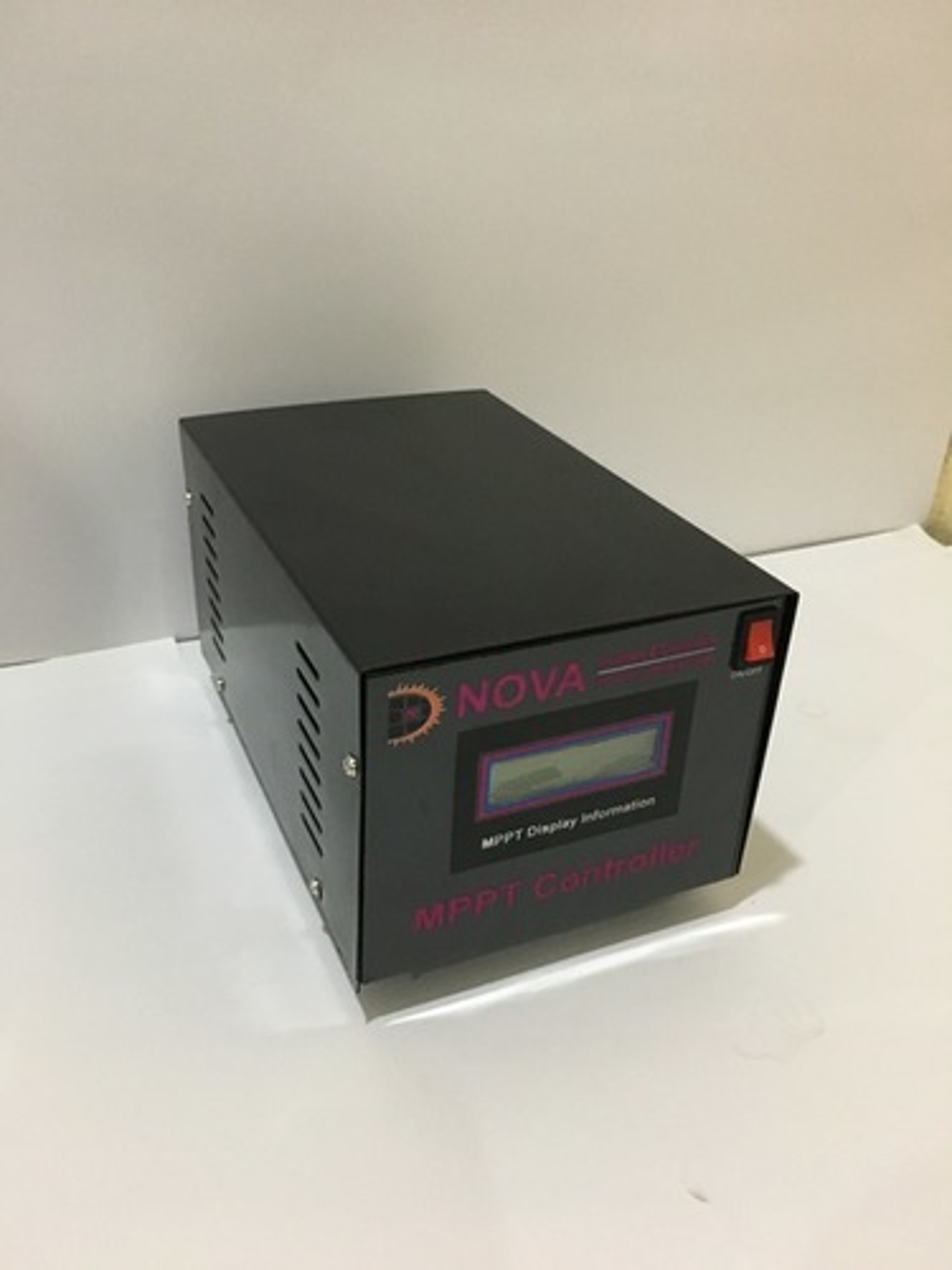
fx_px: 1063
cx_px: 476
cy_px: 635
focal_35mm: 29
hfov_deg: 48.2
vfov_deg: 61.7
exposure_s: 1/17
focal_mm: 4.15
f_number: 2.2
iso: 200
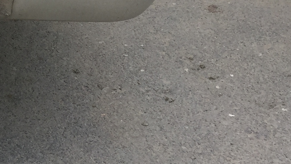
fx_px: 826
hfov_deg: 18.0
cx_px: -133
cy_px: -30
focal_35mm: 107
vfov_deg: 11.1
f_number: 2.2
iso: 32
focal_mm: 4.15
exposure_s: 1/670
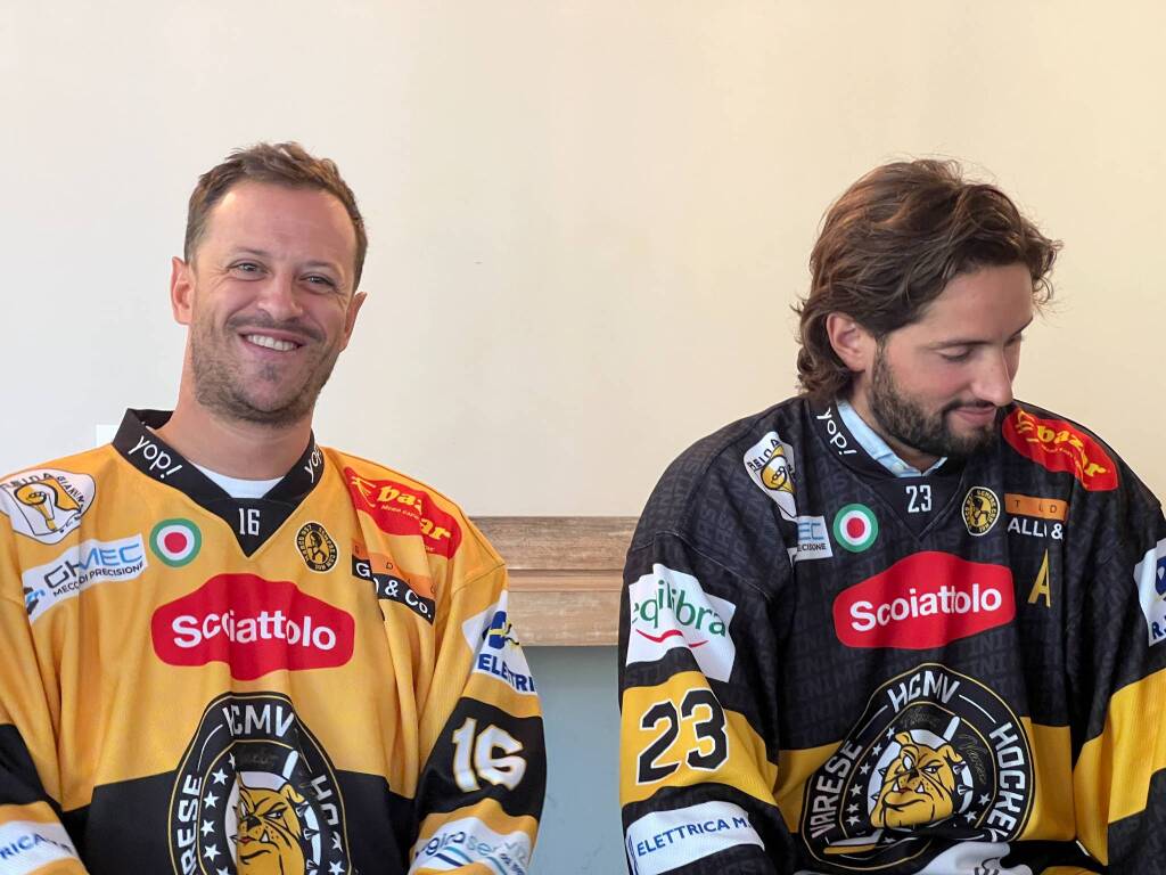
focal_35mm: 77
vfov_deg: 19.1
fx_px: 2594
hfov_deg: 25.3
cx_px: 583
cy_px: 438
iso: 320
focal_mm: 9
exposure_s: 1/50
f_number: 2.8
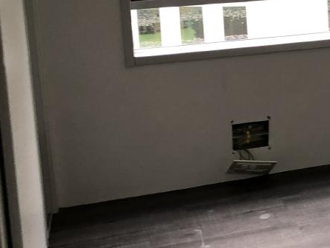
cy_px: 24
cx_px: 438
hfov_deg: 21.8
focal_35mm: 80
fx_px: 763
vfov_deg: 18.1
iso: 40
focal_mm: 3.99
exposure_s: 1/15
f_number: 1.8
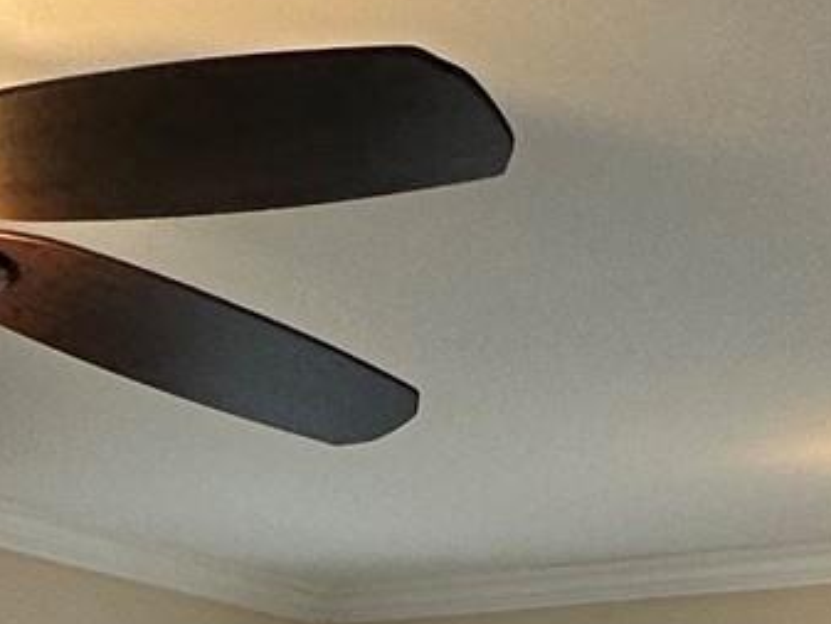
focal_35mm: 85
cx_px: 293
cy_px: 1578
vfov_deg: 12.7
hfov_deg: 22.9
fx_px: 2041
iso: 125
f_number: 2.2
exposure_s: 1/120
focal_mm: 2.22
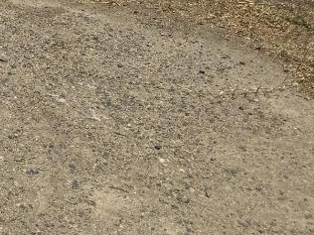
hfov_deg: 15.1
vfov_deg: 12.1
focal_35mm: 114
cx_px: -239
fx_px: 1034
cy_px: -166
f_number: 1.78
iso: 80
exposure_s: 1/9009
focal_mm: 6.76
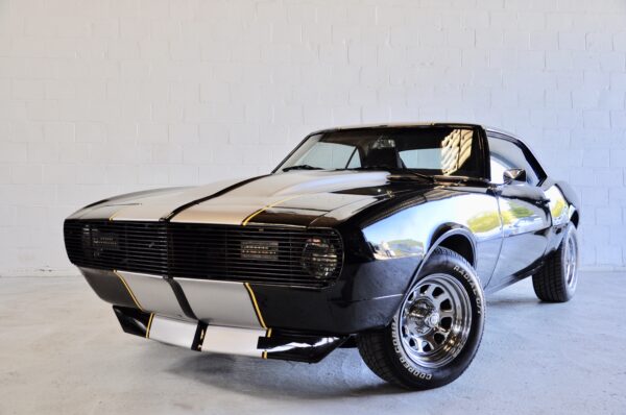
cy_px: 208
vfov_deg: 35.4
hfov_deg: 51.4
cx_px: 313
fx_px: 651
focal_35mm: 38
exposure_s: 1/60
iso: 450
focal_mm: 25
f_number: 4
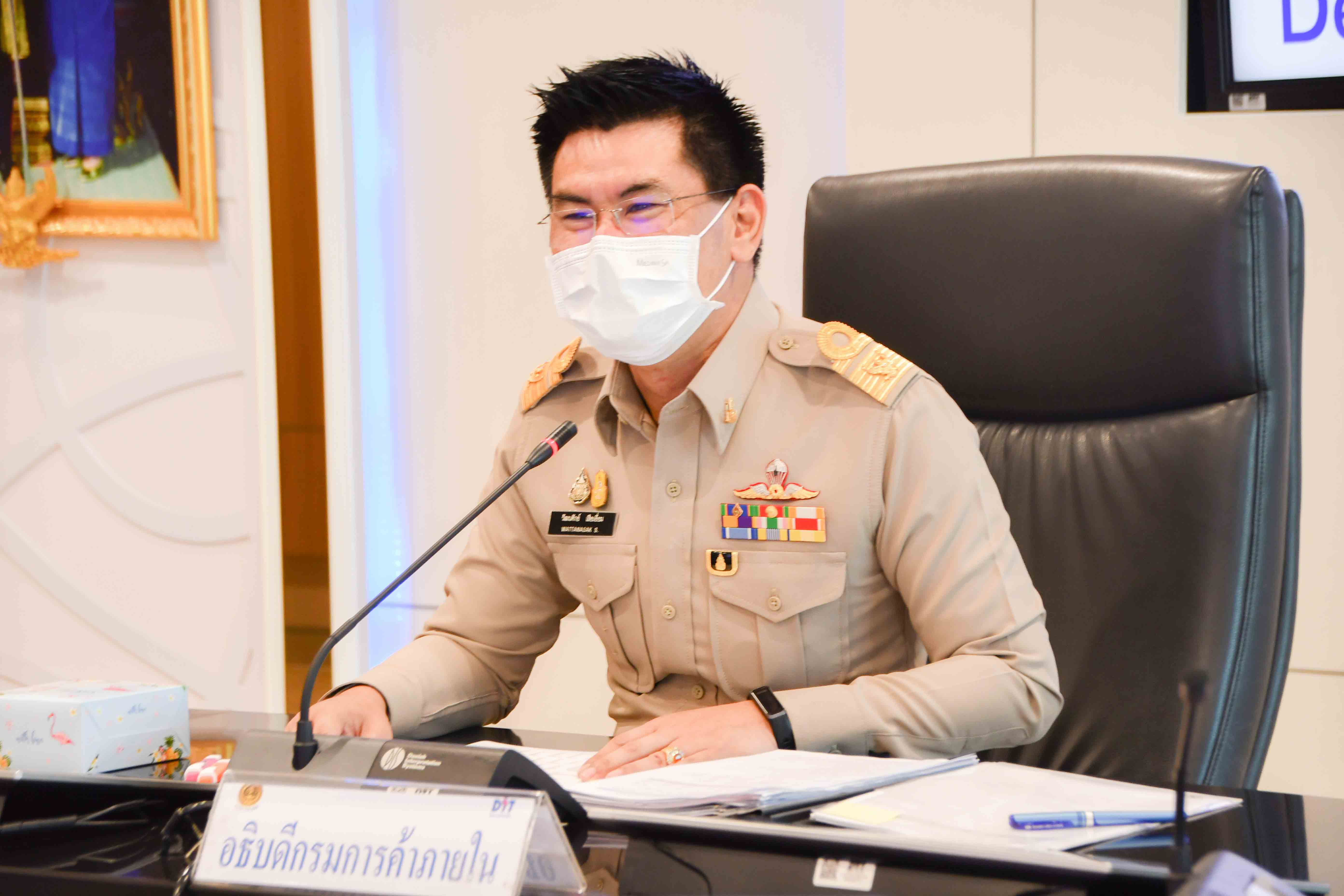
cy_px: 448
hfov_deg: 15.2
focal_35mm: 135
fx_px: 5040
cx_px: 672
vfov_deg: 10.2
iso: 1000
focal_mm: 90
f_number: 5.6
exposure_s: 1/60
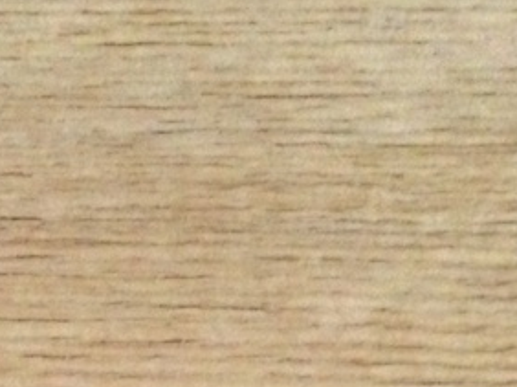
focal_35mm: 120
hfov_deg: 16.1
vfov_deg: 10.6
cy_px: 932
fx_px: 1791
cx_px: 4
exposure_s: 1/15
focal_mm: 4.12
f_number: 2.4
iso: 800
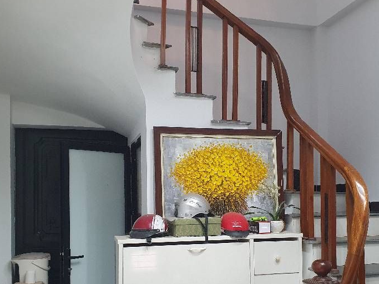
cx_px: 215
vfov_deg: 36.3
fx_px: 427
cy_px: 199
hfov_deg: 47.7
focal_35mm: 39
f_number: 2.4
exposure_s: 1/50
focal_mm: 4.32
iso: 320
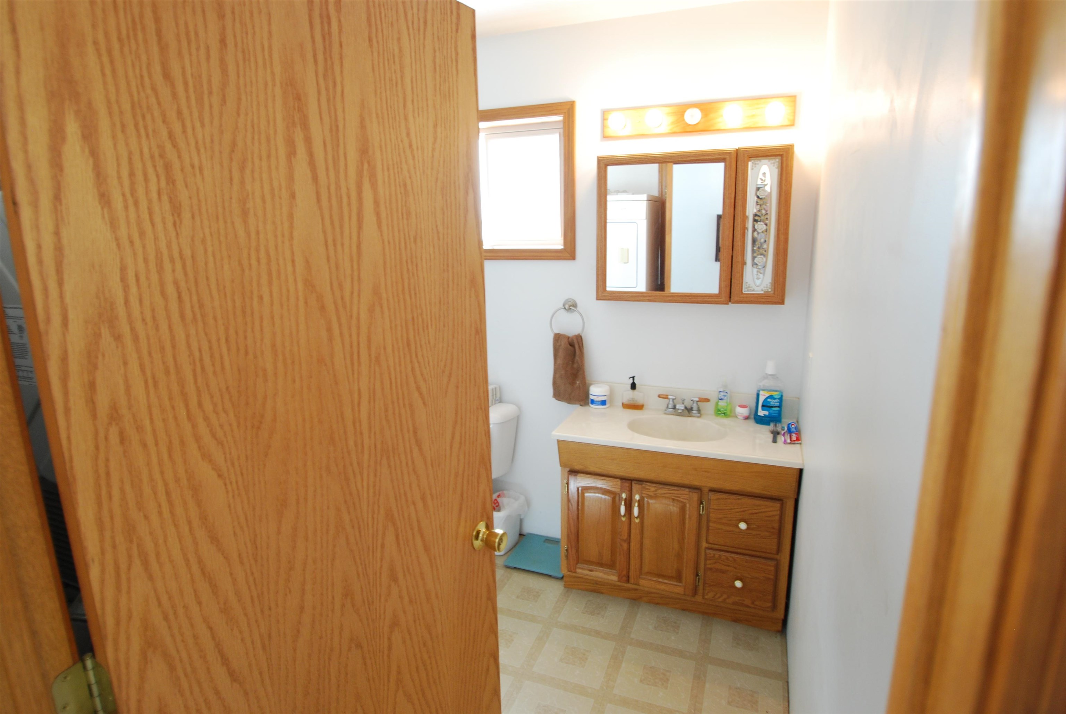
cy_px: 357
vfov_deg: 63.4
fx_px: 578
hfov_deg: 85.4
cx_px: 533
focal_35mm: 20
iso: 400
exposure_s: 1/25
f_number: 4
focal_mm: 13
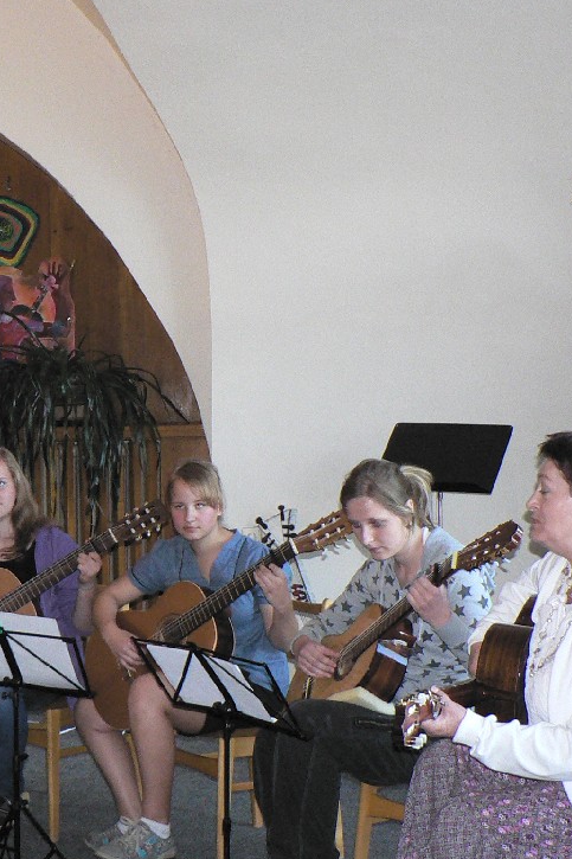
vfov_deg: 32.4
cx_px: 76
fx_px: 1478
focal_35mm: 62
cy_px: 391
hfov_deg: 21.5
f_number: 2.8
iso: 300
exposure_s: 1/60
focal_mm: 6
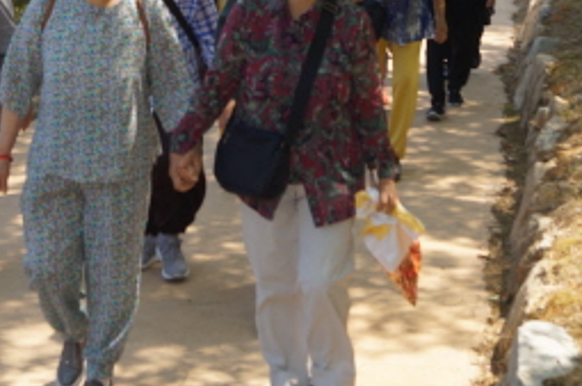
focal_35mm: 99
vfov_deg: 13.2
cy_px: -142
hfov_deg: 20.5
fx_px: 1597
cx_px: 160
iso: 100
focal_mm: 24
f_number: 6.3
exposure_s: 1/160
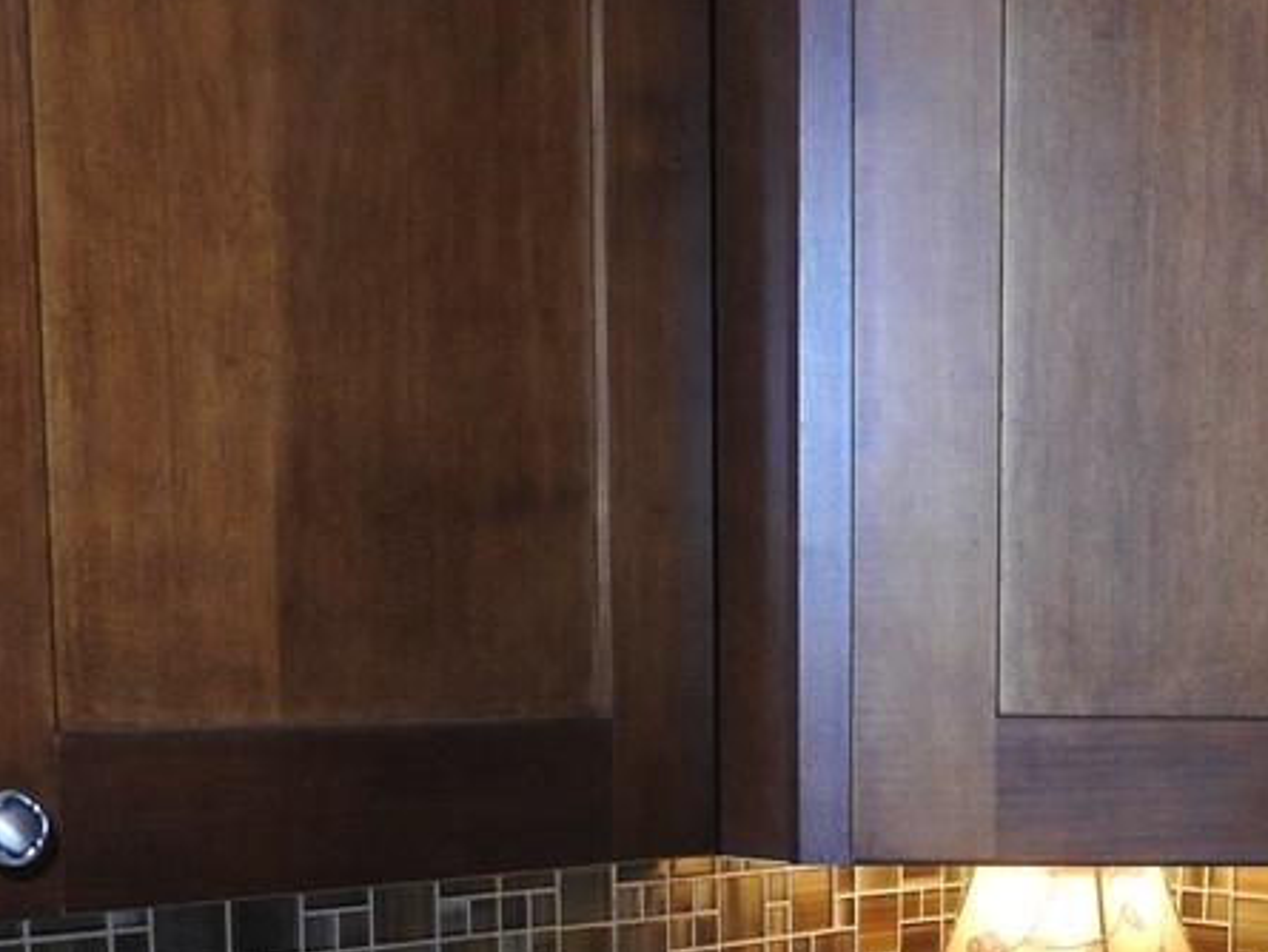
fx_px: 2528
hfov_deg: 27.1
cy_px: 969
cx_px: 1160
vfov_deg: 20.6
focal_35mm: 69
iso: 220
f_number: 3.5
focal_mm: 5.4
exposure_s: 1/30
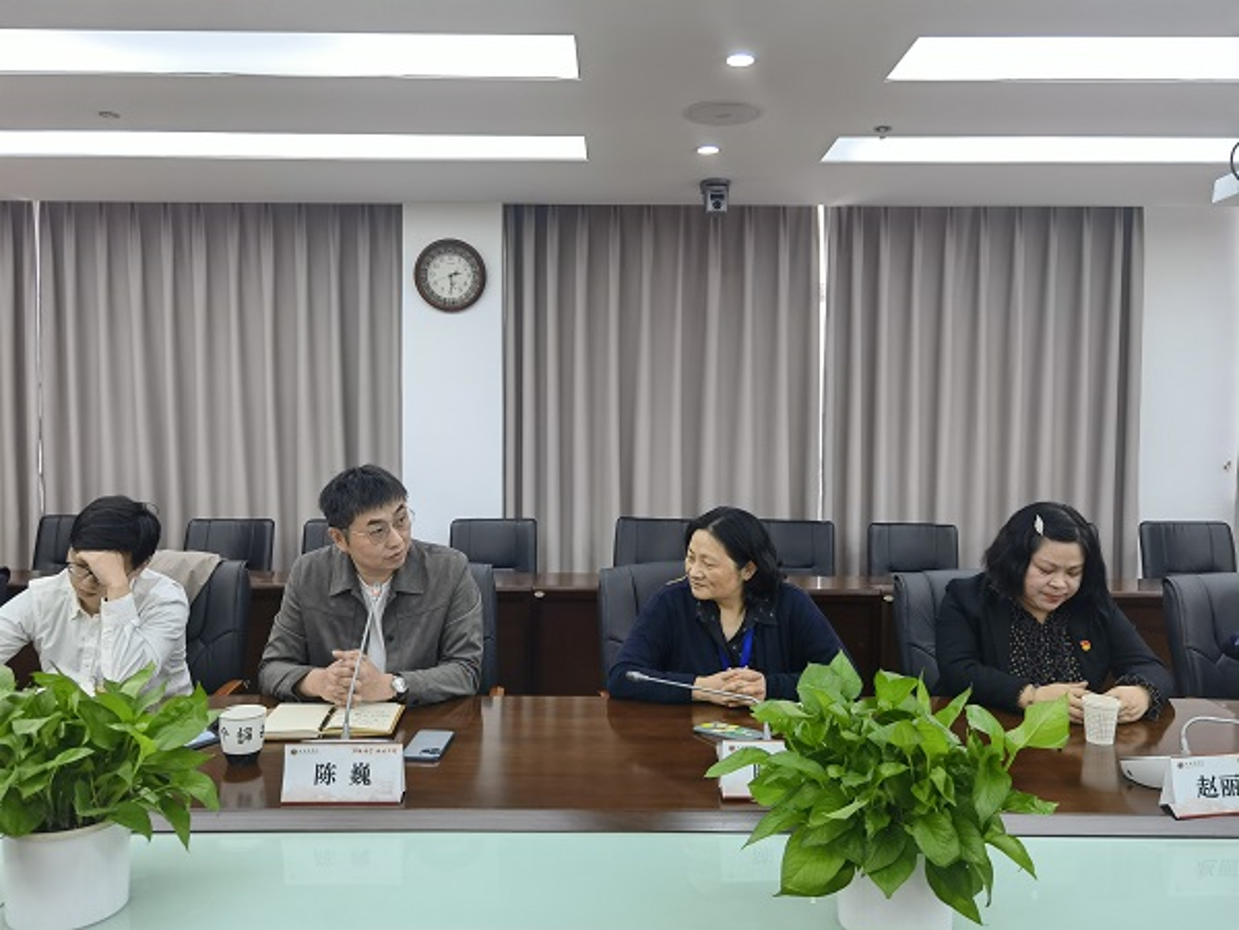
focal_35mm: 27
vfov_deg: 51.4
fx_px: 966
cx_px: 620
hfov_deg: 65.3
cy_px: 465
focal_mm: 6.67
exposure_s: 1/100
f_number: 1.9
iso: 125
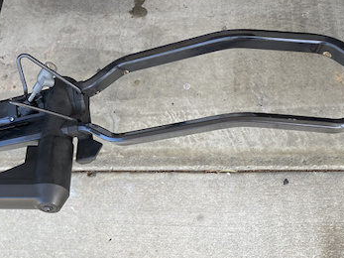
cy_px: 78
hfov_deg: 30.5
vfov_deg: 24.2
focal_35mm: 60
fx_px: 596
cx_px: 24
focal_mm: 4.25
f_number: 1.8
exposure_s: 1/122
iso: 32
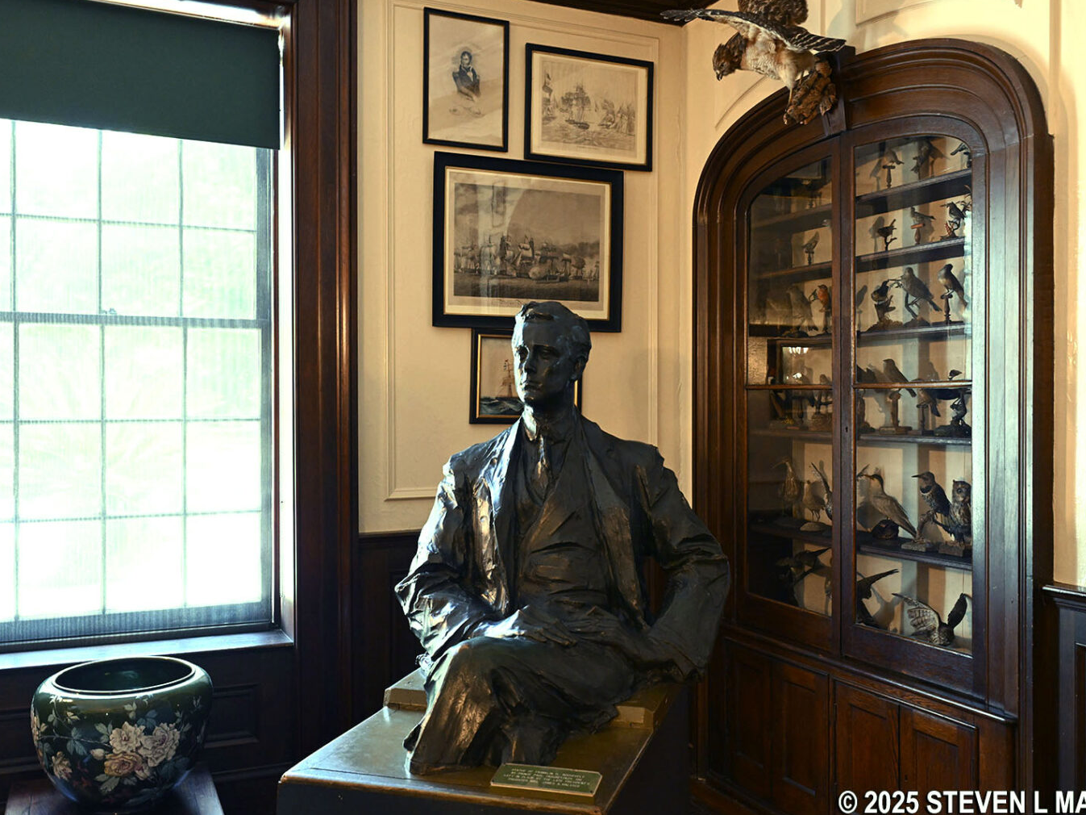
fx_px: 1067
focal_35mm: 34
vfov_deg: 41.8
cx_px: 550
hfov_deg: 54.0
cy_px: 404
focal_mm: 31
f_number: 7.1
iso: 4000
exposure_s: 1/10
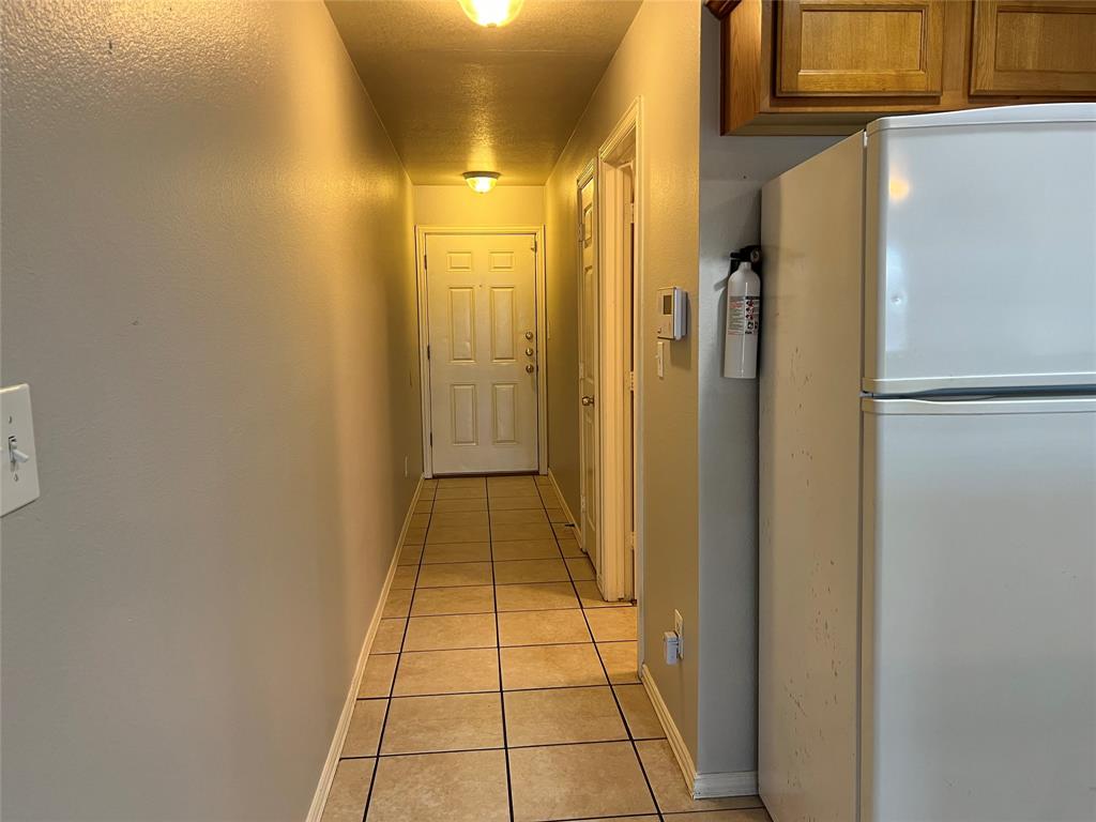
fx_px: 823
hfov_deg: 67.3
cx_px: 548
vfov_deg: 53.1
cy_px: 411
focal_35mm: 26
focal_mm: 5.7
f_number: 1.5
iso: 80
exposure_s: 1/60
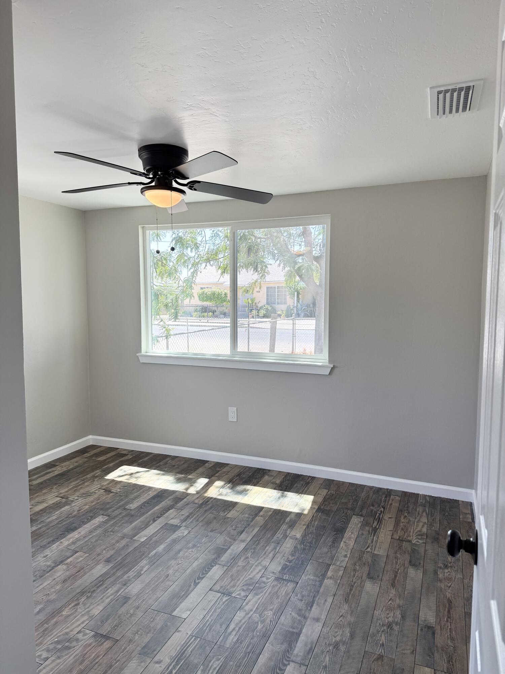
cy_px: 337
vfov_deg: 71.6
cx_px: 252
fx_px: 467
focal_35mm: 24
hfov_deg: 56.8
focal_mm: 6.76
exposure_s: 1/231
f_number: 1.78
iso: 100
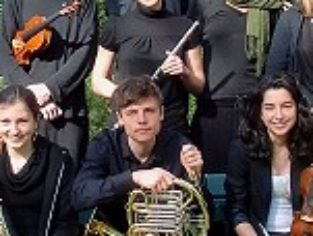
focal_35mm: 103
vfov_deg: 14.4
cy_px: 66
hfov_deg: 19.0
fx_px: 934
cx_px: 137
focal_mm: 4.65
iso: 64
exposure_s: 1/160
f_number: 2.6
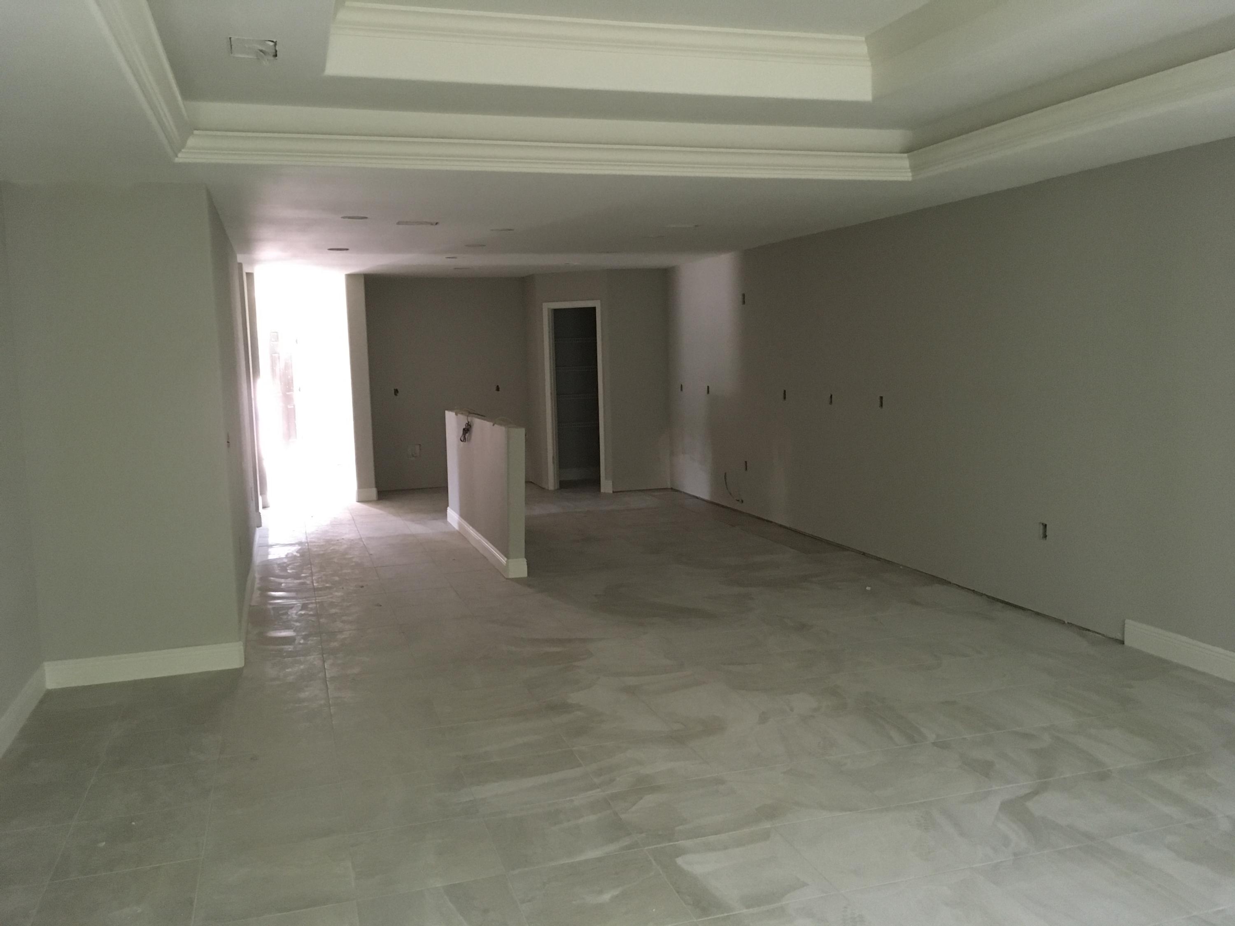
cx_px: 618
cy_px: 463
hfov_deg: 61.7
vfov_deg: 48.2
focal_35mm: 29
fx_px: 1035
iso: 250
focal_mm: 4.15
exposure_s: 1/17
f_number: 2.2
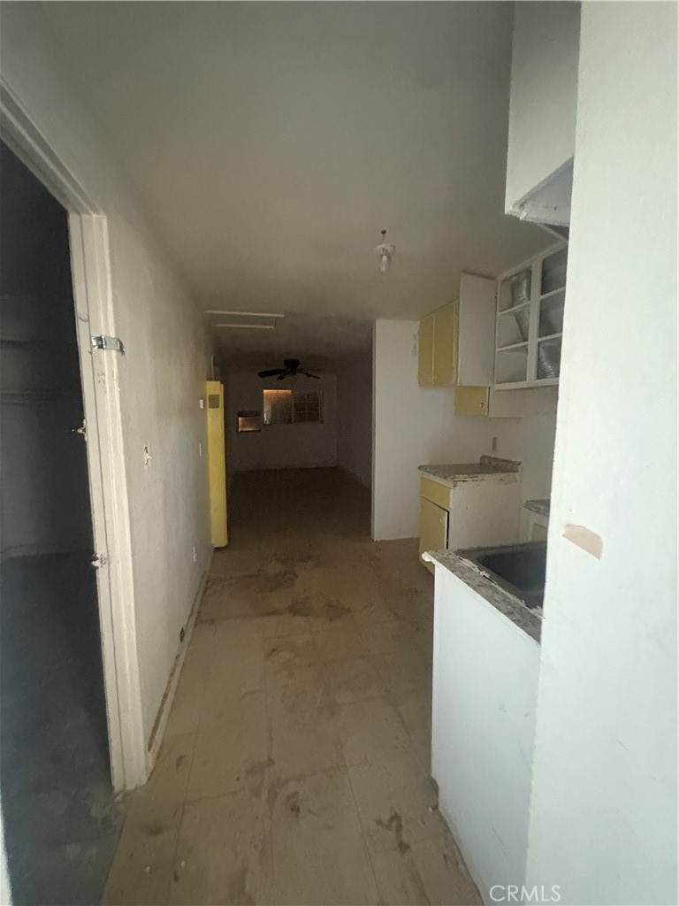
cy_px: 453
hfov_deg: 85.7
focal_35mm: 14
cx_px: 340
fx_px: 366
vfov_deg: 102.1
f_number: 2.2
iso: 1600
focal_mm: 2.22
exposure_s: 1/30
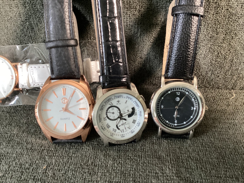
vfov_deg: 45.4
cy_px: 92
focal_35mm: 31
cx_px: 122
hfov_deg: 58.3
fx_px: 219
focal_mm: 3.3
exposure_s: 1/30
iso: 320
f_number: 2.4
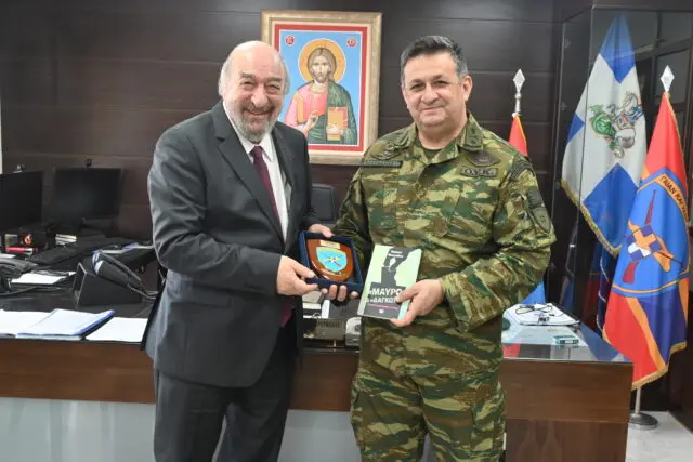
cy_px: 231
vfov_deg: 36.9
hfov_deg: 53.1
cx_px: 346
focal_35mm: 36
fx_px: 693
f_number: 6.3
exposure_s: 1/20
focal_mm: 24
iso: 400
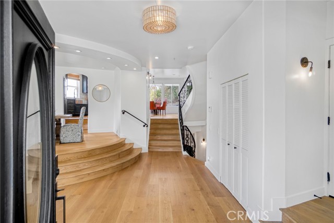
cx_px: 167
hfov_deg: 85.4
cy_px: 112
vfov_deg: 63.2
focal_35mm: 20
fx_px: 181
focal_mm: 13
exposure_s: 1/50
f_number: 4
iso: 640
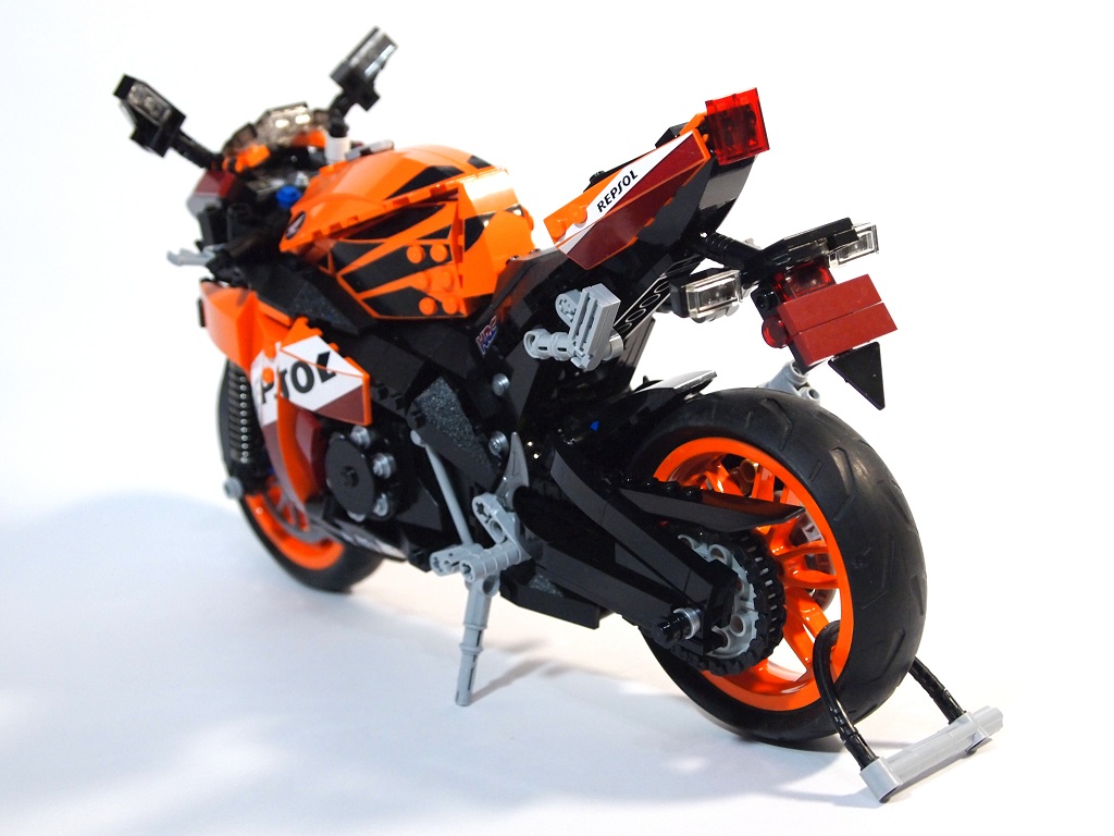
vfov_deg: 25.2
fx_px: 1867
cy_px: 418
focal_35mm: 58
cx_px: 557
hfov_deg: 33.2
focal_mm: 29
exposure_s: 1/60
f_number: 4.7
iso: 1000
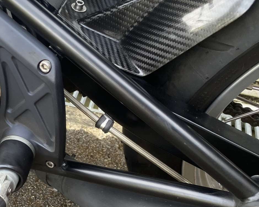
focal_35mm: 54
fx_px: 414
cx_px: 24
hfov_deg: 32.9
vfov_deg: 27.2
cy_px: 183
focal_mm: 4.25
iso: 80
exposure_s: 1/122
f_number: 1.8
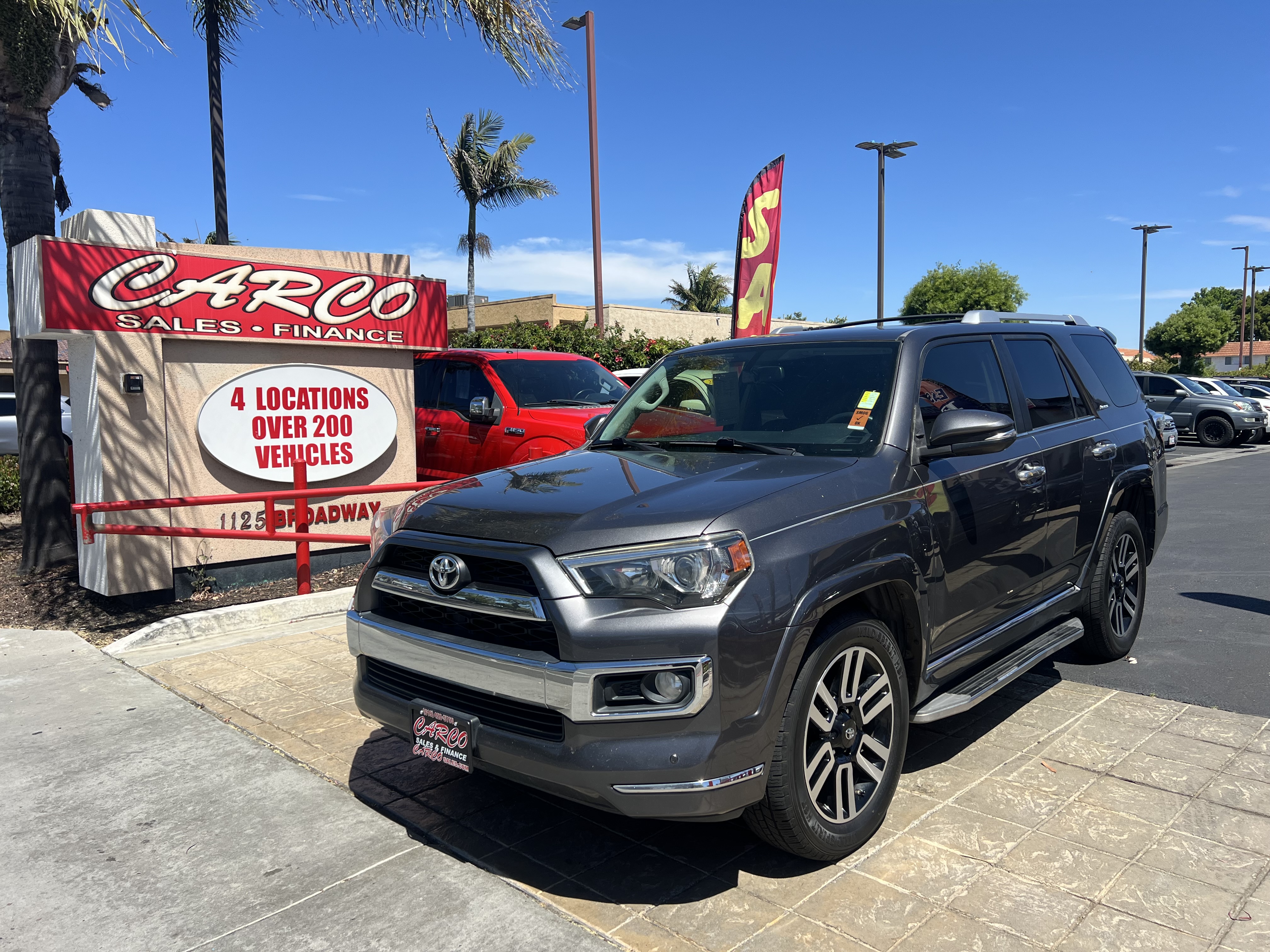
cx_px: 635
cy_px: 476
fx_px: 954
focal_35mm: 26
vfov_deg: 53.1
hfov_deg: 67.3
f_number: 1.5
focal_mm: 5.7
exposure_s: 1/3968
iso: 50
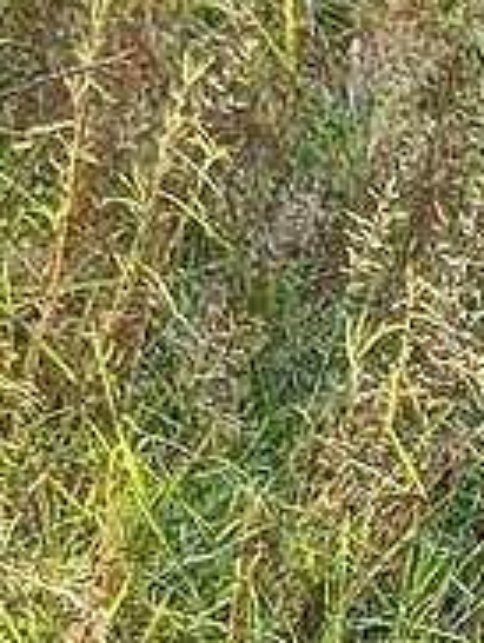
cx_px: 1456
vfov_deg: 5.2
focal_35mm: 380
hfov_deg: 3.8
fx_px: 7068
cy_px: 541
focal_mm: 6.81
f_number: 1.85
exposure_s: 1/415
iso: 43
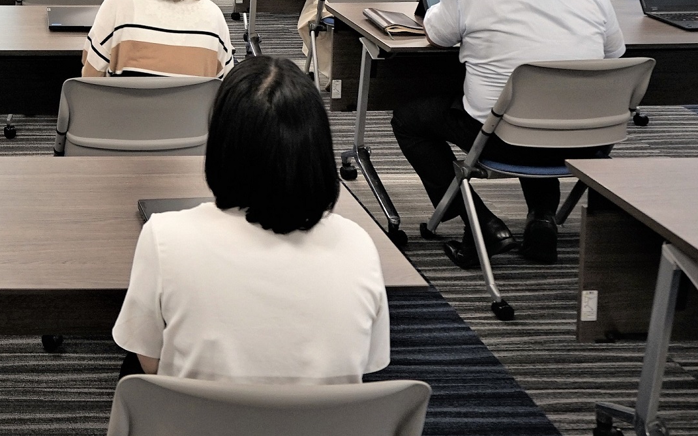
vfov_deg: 22.6
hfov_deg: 36.7
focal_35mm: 48
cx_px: -29
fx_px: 913
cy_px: -197
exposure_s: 1/60
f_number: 4
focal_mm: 16
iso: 320
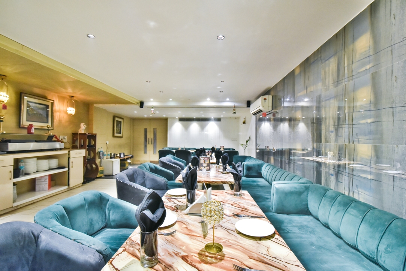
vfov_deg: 73.8
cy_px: 136
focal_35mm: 16
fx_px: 181
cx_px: 203
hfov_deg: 96.7
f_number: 6.3
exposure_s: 1/50
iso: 5000
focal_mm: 16
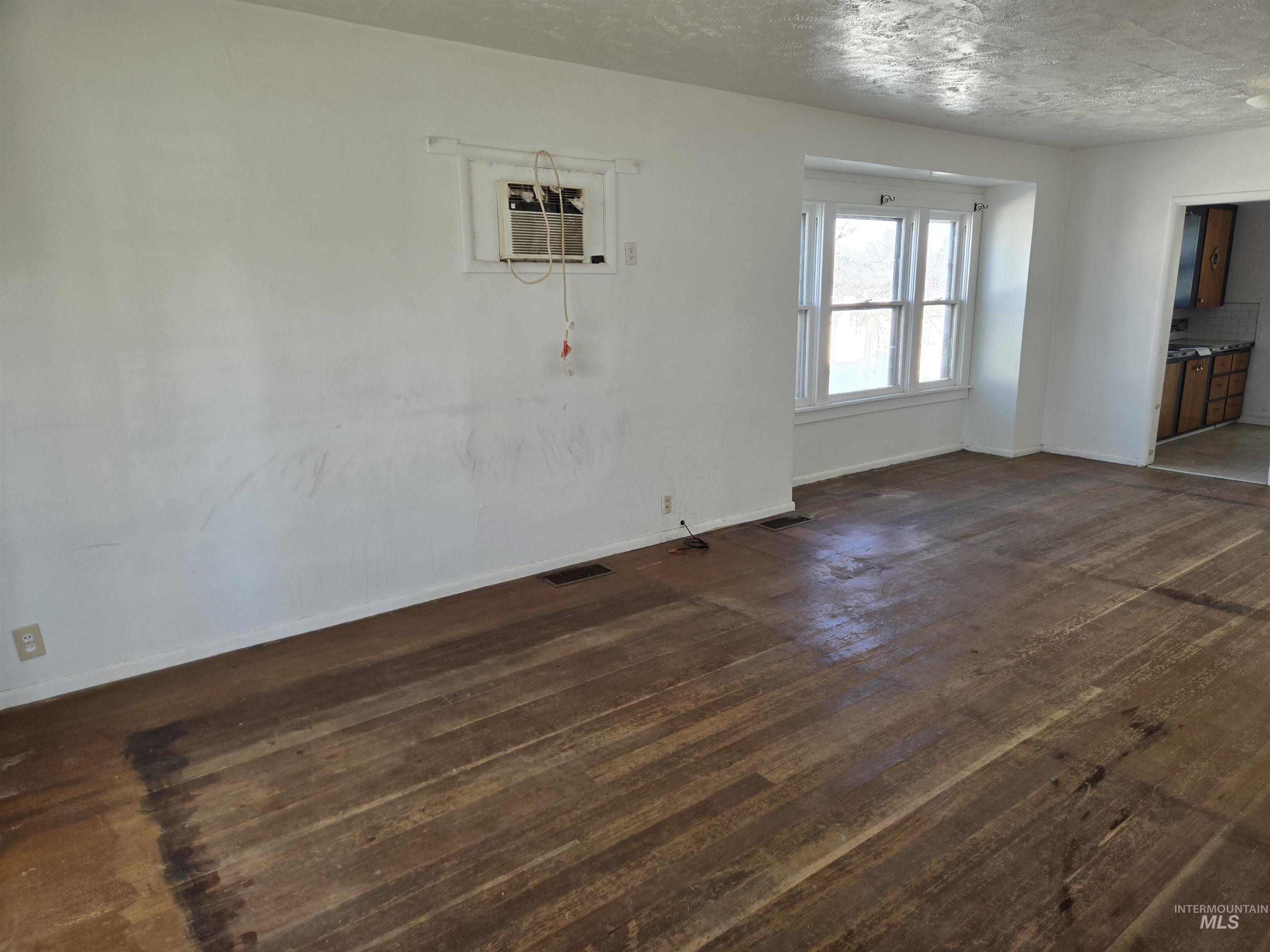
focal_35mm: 23
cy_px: 476
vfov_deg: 58.9
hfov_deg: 73.9
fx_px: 844
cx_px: 635
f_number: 1.8
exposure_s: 1/180
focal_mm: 5.4
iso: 64
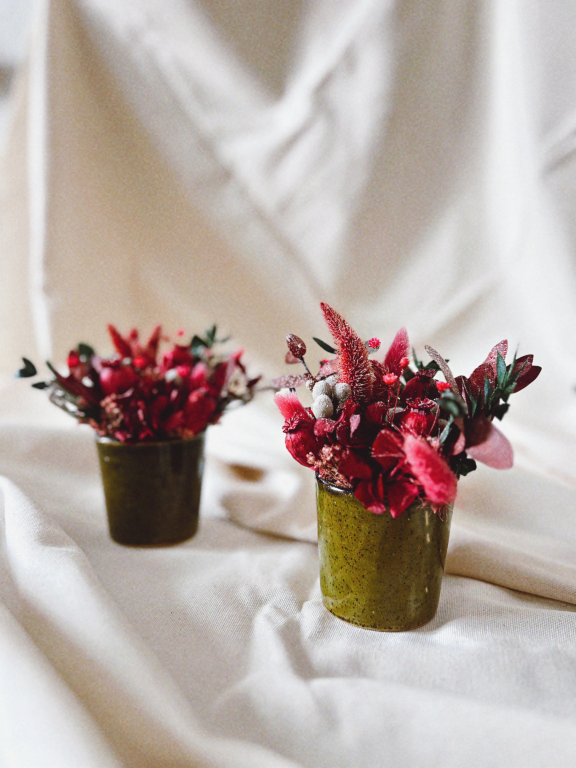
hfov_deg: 53.1
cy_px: 384
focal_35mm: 26
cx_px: 288
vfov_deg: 67.3
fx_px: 577
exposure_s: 1/72
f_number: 1.5
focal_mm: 5.7
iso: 125
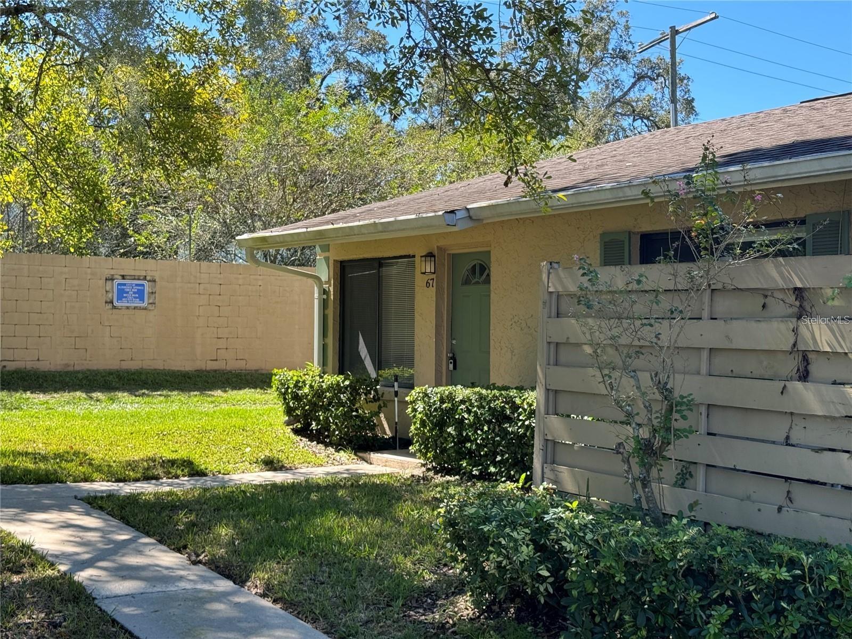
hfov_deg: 39.7
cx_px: 426
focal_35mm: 48
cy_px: 320
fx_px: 1181
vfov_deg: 30.3
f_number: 1.78
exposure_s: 1/792
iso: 64
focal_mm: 6.86
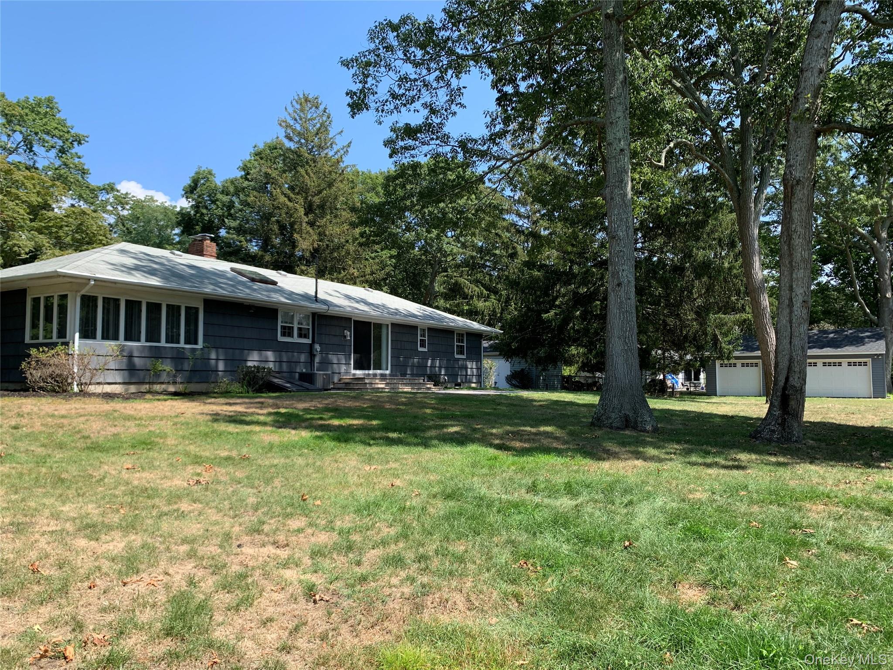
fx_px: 671
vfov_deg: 53.1
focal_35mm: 26
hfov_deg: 67.3
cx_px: 446
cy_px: 335
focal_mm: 4.25
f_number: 1.8
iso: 25
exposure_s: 1/879
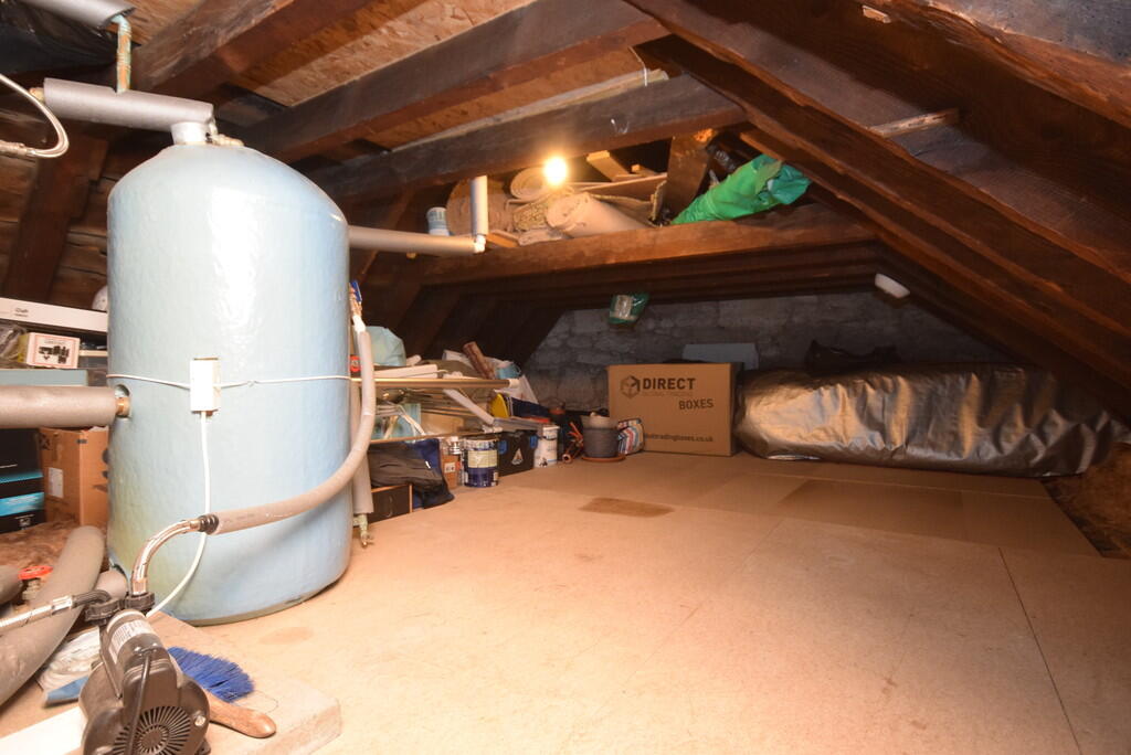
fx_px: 566
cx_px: 566
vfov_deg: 67.5
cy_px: 378
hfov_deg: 90.0
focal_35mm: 18
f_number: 4.5
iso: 2200
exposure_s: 1/60
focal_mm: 12
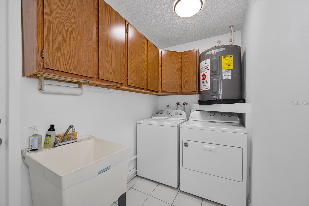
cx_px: 154
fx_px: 120
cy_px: 103
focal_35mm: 14
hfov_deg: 104.3
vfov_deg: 81.2
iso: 200
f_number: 8
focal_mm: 14
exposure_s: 1/50
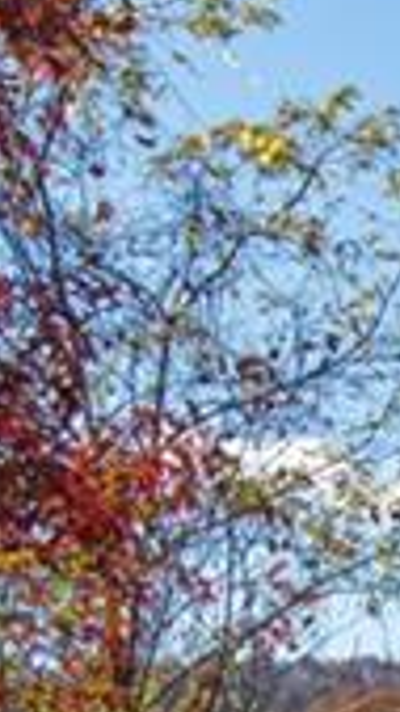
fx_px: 2037
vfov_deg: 17.9
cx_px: 1116
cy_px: 1034
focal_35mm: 108
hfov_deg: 9.3
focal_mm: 17
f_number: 7.1
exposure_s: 1/800
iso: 320
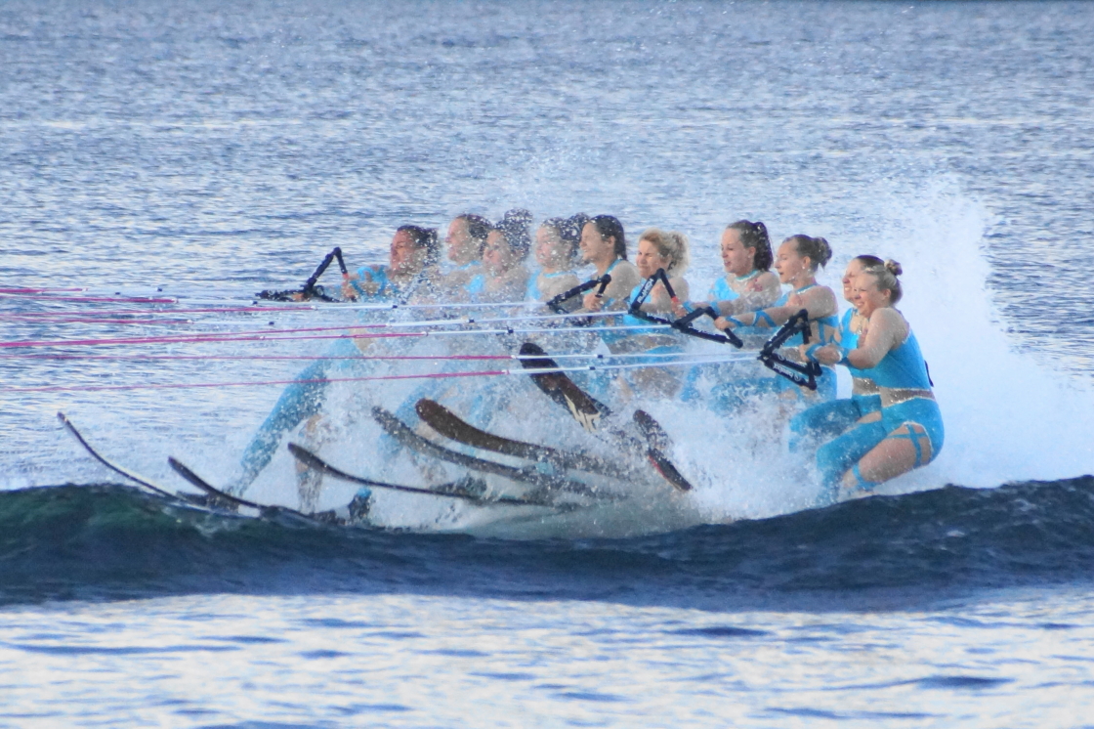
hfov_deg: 5.5
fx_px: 11392
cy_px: 364
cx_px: 547
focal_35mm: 375
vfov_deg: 3.7
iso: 1000
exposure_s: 1/400
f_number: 6.3
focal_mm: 250
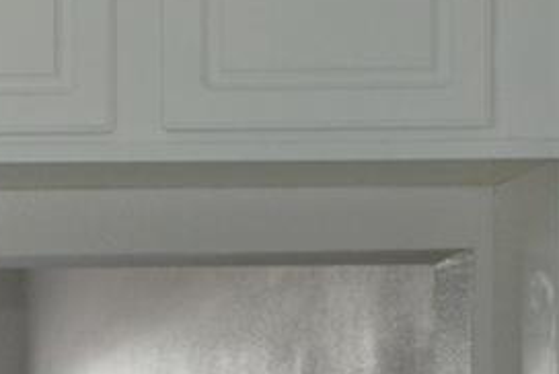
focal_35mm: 194
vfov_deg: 6.9
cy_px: 756
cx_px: -688
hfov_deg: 9.6
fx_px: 3016
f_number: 4
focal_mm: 22
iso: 200
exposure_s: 1/60
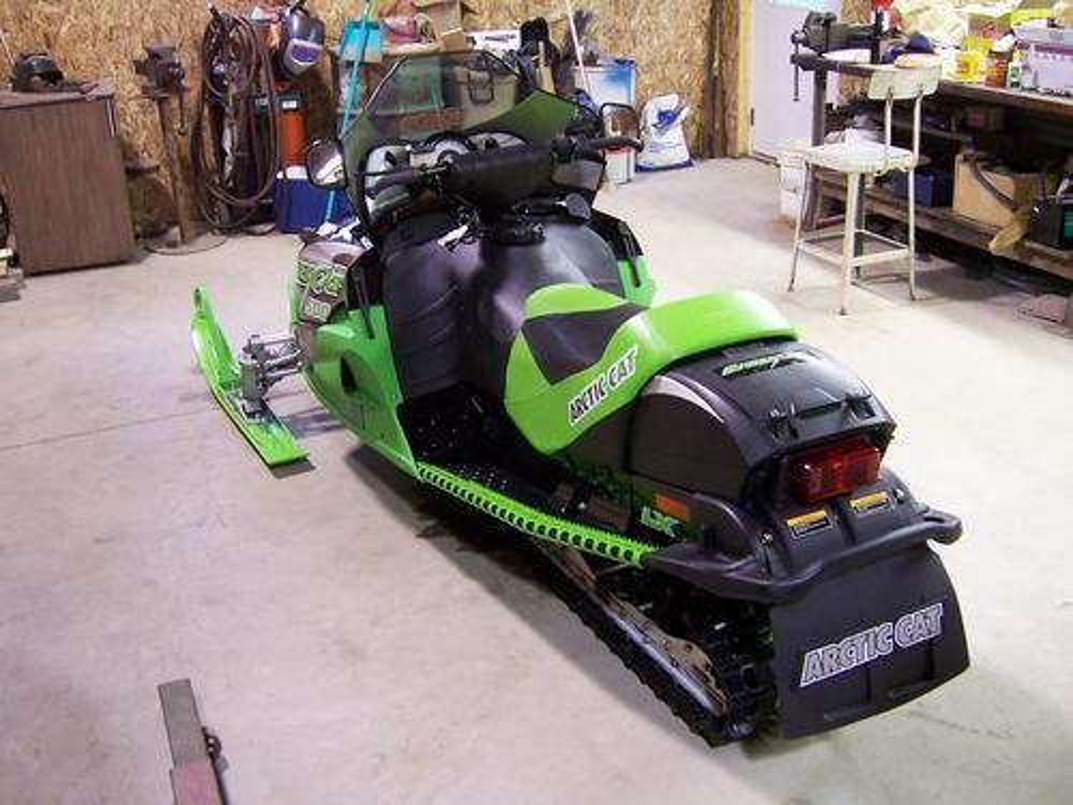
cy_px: 402
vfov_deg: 39.7
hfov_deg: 51.4
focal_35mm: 36
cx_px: 536
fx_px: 1116
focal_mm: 6
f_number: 3
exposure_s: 1/10
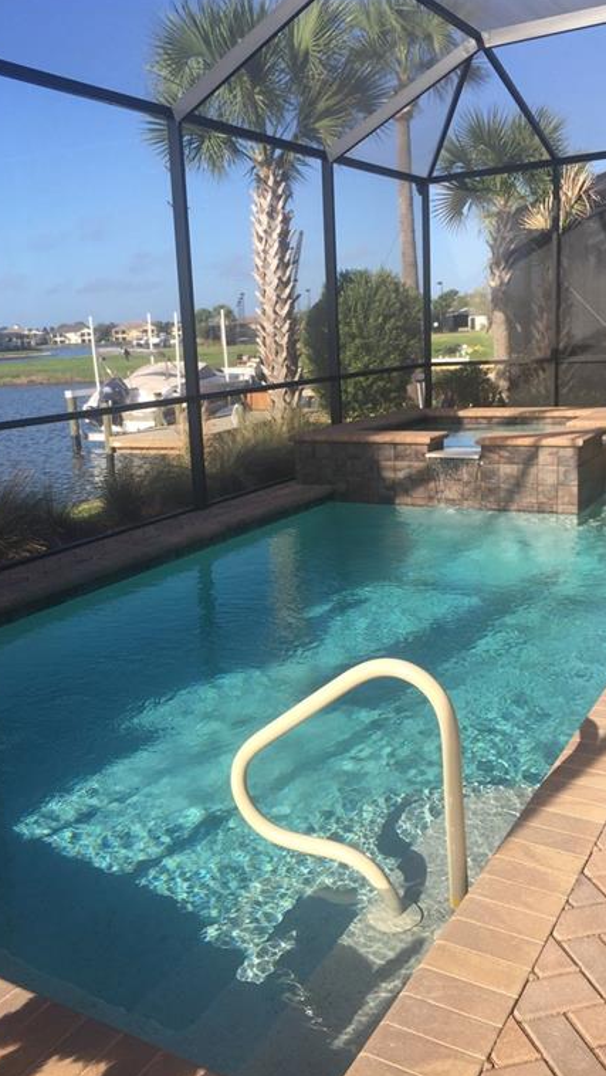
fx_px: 913
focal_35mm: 32
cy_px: 537
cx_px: 277
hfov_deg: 36.7
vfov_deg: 61.0
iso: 32
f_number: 2.2
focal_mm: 4.15
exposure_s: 1/573
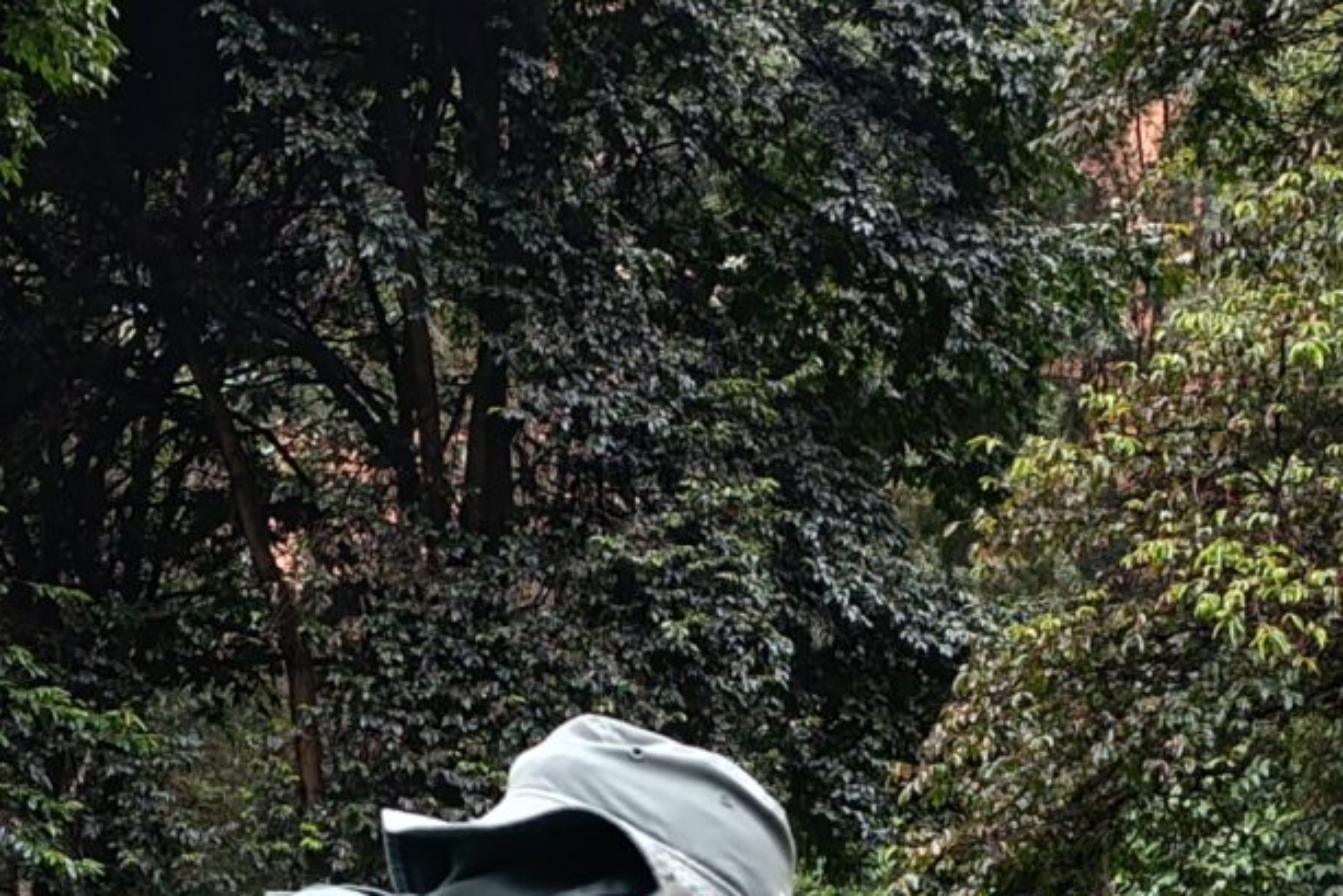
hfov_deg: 20.4
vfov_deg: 12.3
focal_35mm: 100
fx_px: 3731
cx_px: 793
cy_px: 1702
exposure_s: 1/120
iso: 320
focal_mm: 6.14
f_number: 1.6
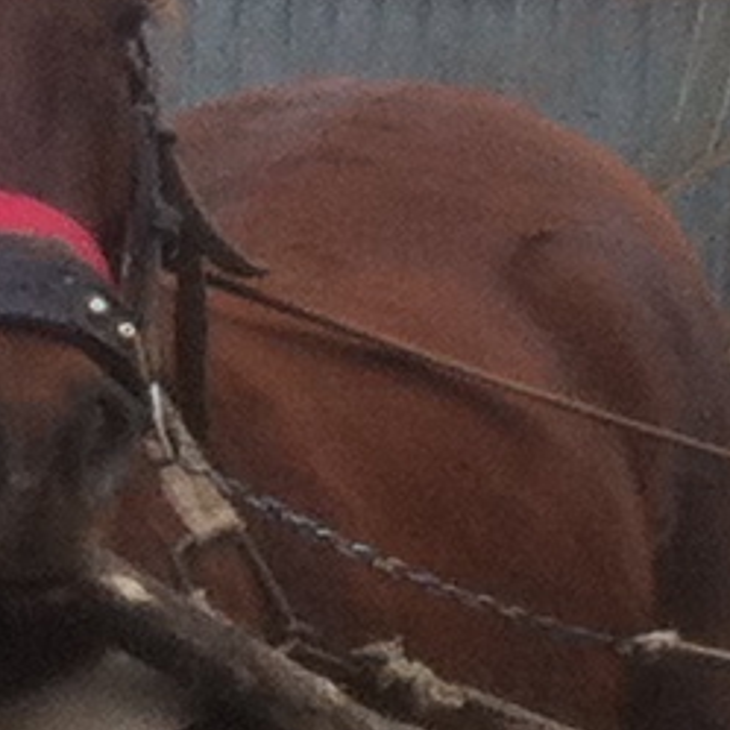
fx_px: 7659
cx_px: 2240
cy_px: 1363
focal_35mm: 321
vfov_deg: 5.4
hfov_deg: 5.1
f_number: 2.8
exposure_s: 1/60
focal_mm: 3.85
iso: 100
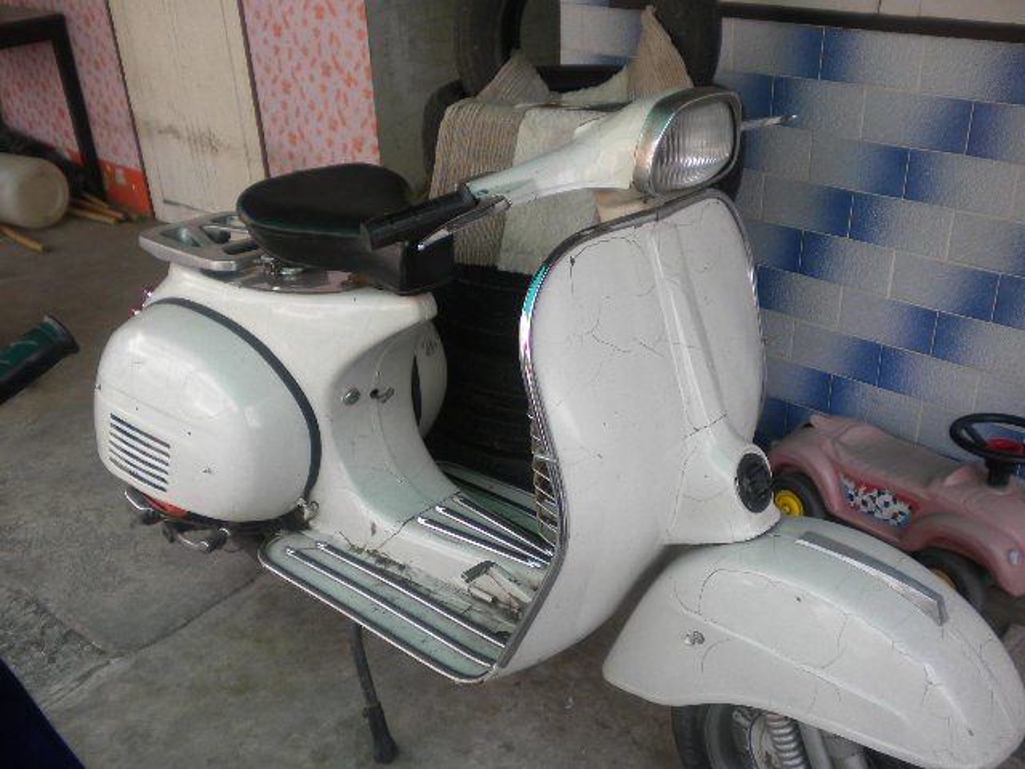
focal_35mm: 35
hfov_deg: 52.6
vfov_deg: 40.7
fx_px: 1036
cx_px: 512
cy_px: 384
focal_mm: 6.3
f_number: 3.1
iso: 80
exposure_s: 1/194
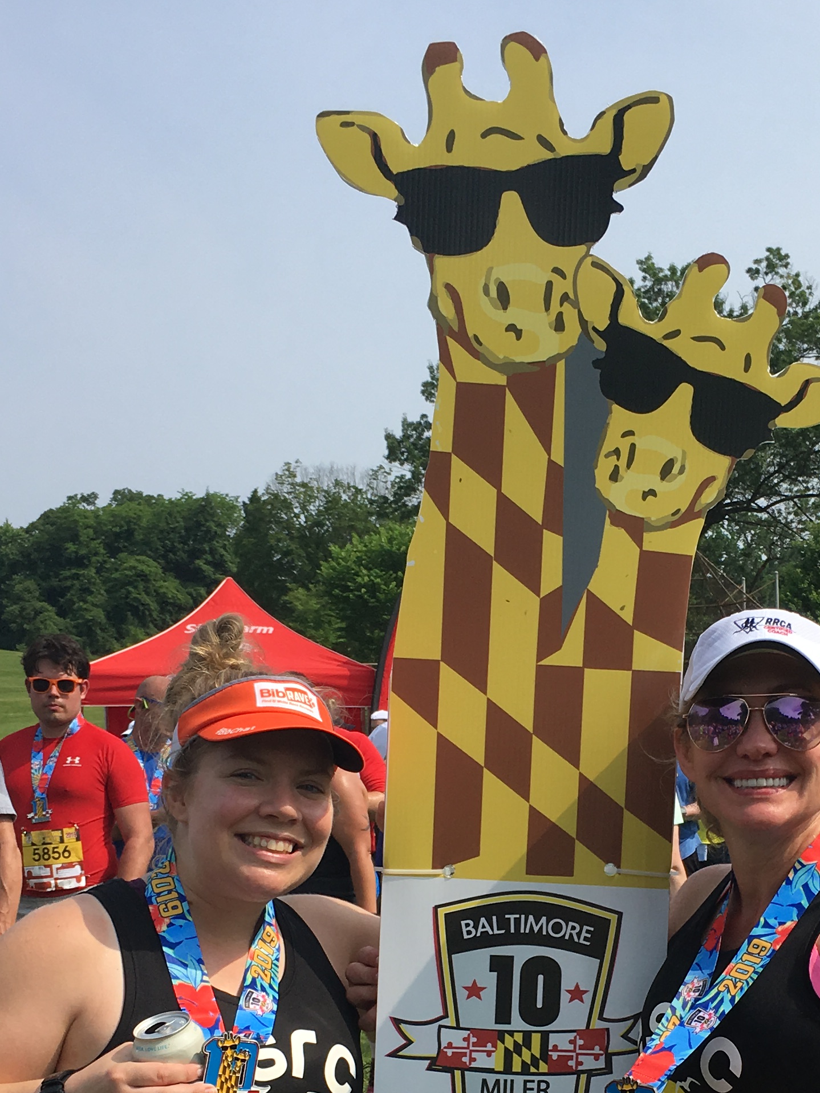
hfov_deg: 23.9
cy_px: 883
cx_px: 561
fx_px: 1926
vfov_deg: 30.9
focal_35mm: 61
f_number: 2.2
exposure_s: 1/1709
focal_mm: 4.15
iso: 25
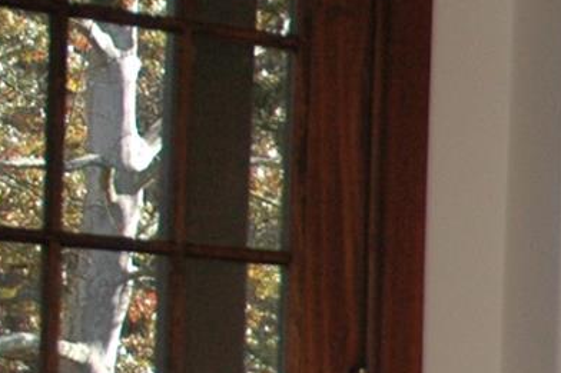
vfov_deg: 9.6
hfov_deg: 11.6
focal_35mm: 141
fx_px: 2196
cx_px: 1400
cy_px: 469
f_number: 3.5
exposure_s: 1/200
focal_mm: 18
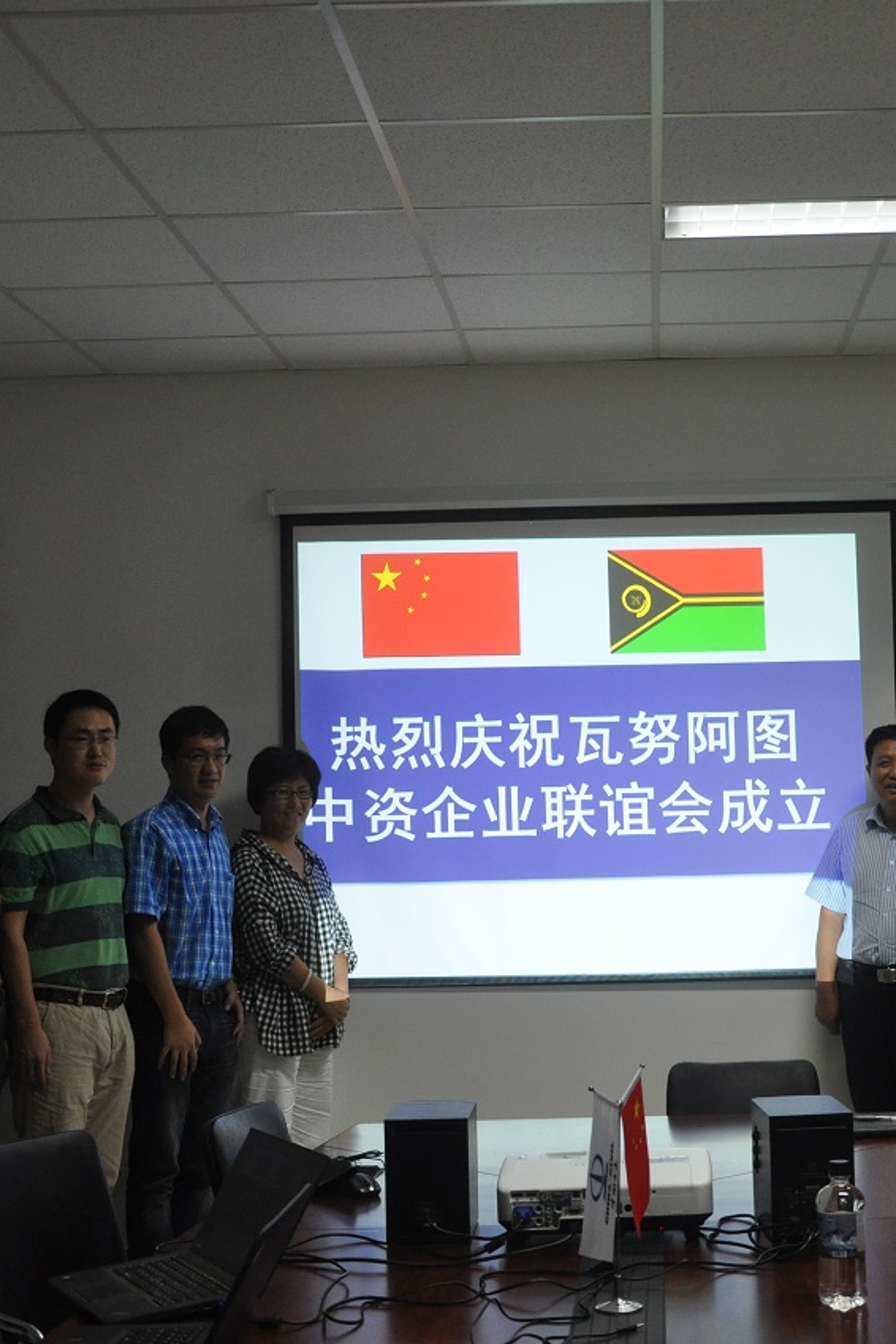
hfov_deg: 26.8
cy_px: 669
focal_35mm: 50
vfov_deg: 39.6
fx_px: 1867
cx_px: 629
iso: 800
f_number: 3.8
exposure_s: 1/60
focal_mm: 22
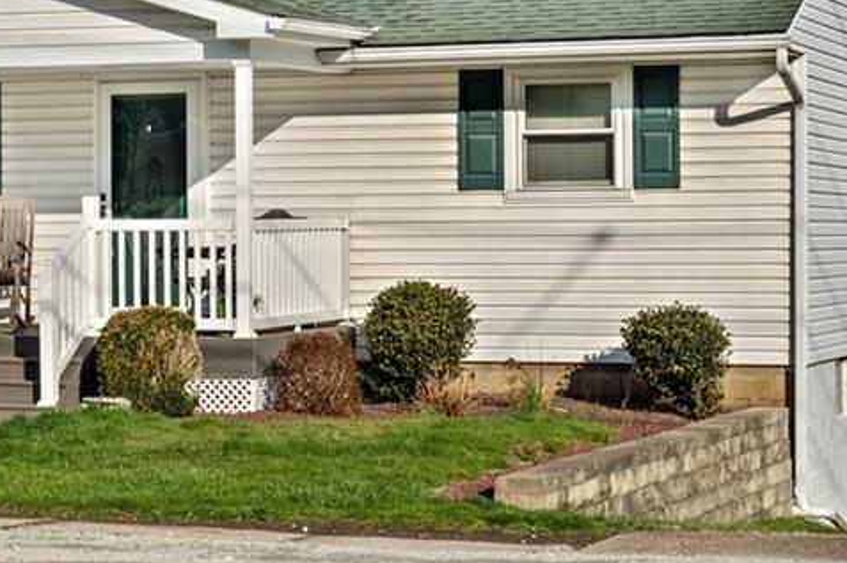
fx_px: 2726
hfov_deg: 17.6
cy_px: 208
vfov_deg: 11.8
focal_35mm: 116
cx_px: 293
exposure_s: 1/1000
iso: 125
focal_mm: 54
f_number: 8
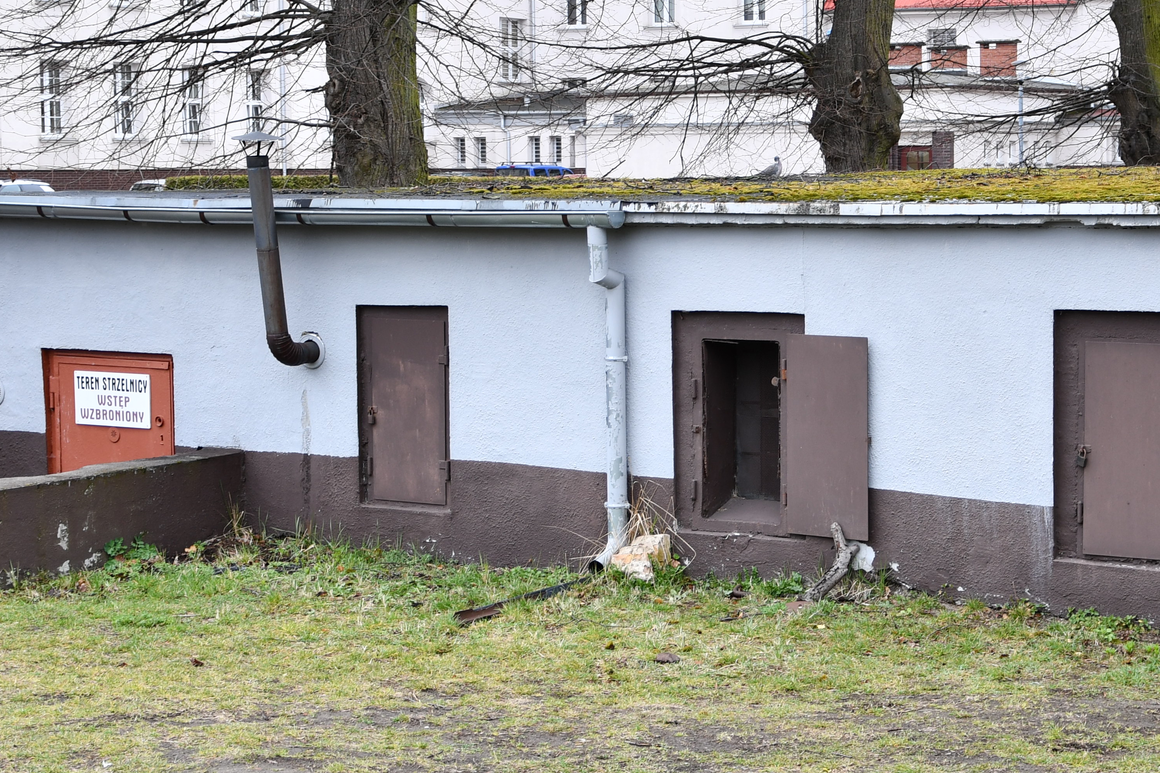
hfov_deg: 24.1
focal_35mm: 84
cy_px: 339
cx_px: 744
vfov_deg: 16.3
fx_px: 2707
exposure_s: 1/80
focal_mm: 30
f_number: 4.5
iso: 100
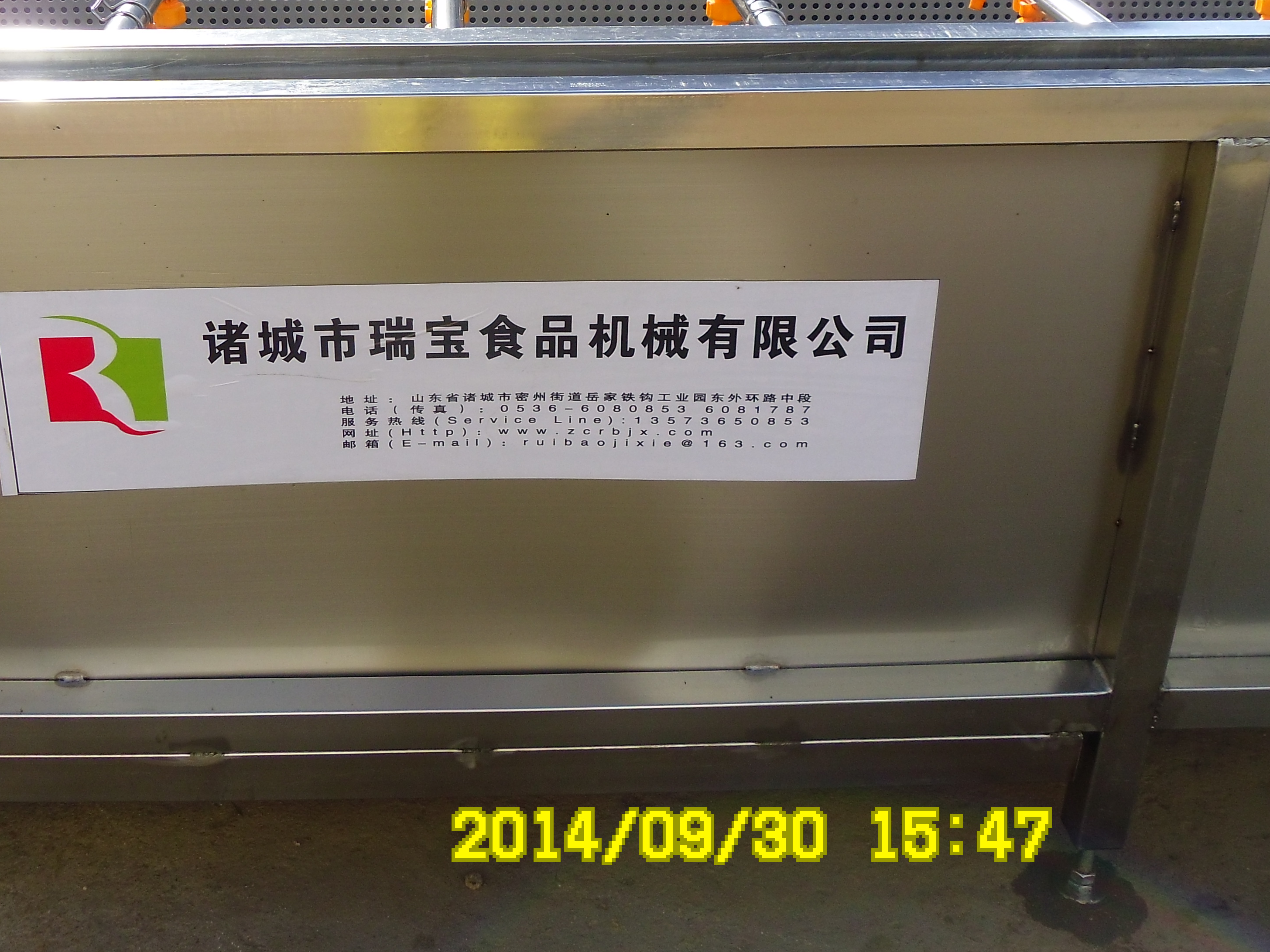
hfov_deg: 40.8
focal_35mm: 46
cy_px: 286
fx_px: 1688
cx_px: 431
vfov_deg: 31.2
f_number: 3.3
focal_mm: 5.6
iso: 80
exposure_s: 1/449
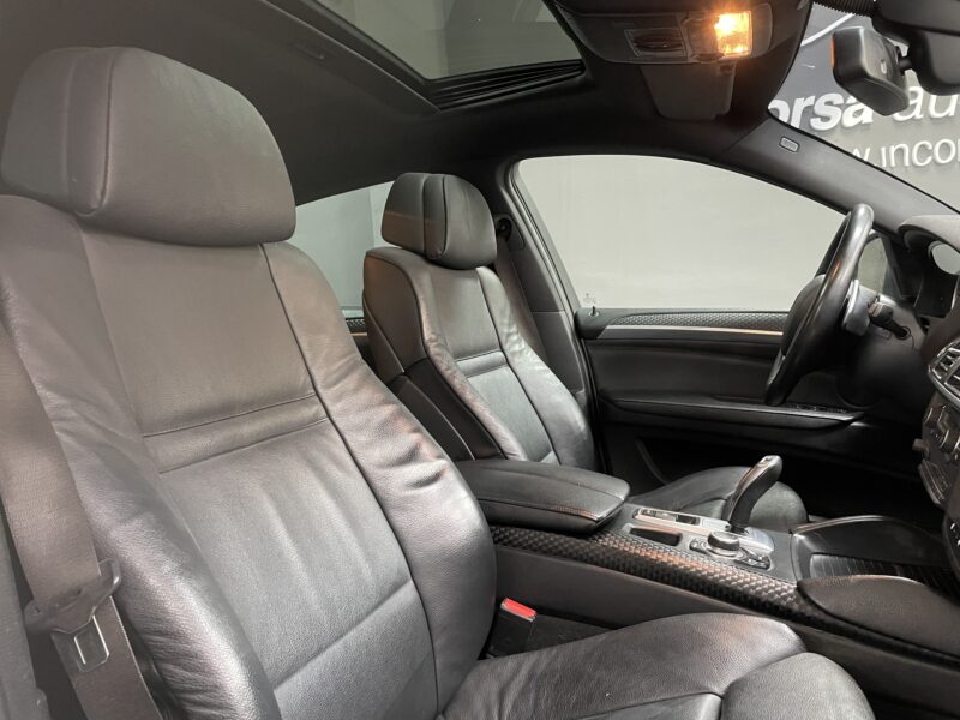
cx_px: 480
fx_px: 721
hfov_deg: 67.3
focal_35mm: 26
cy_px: 360
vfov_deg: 53.1
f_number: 1.6
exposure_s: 1/33
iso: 640
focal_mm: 4.2
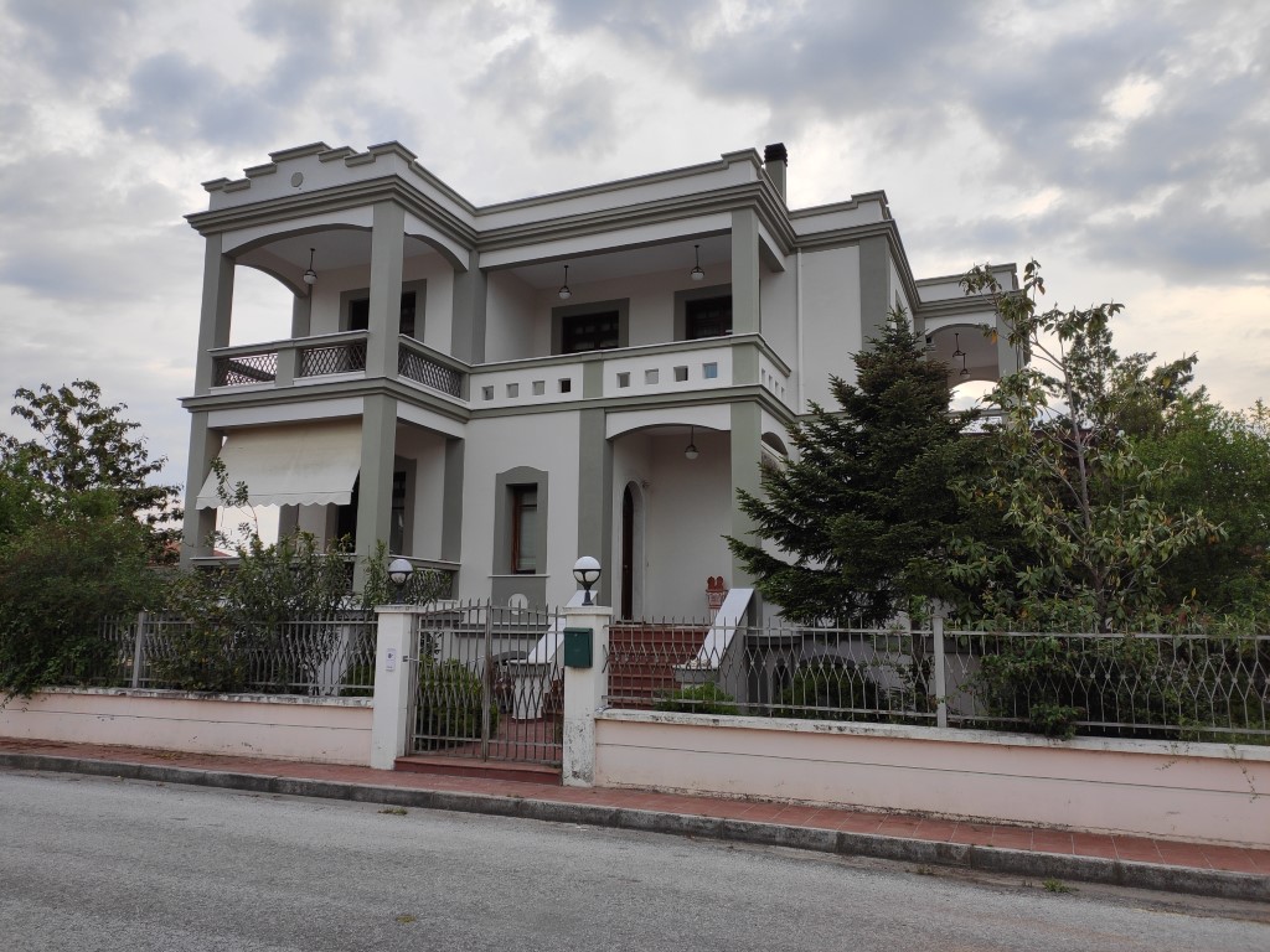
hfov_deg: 69.4
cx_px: 635
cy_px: 476
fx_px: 917
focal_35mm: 25
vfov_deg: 54.9
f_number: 1.79
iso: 112
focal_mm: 4.74
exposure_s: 1/933
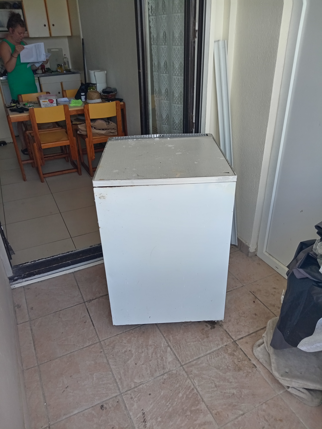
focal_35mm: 26
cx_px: 161
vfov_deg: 67.3
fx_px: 322
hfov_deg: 53.1
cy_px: 214
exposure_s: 1/115
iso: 105
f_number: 1.8
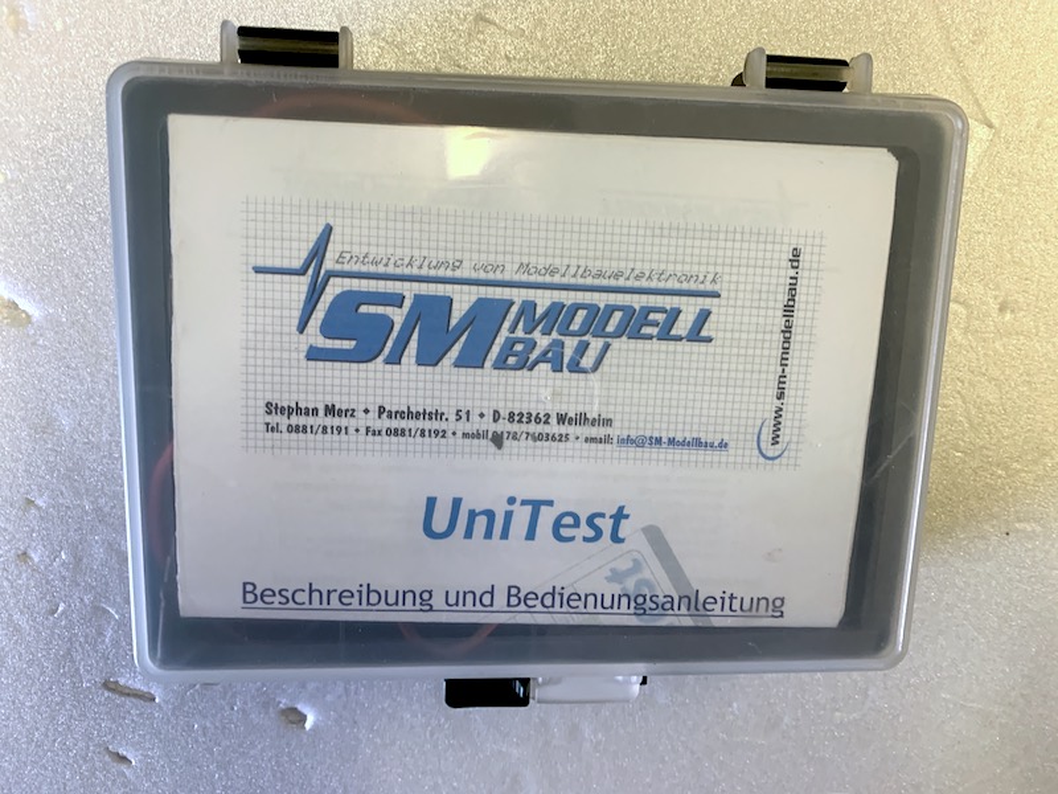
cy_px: 397
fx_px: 795
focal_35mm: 26
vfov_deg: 53.1
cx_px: 529
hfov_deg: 67.3
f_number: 1.8
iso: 125
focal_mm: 4.25
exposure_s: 1/50
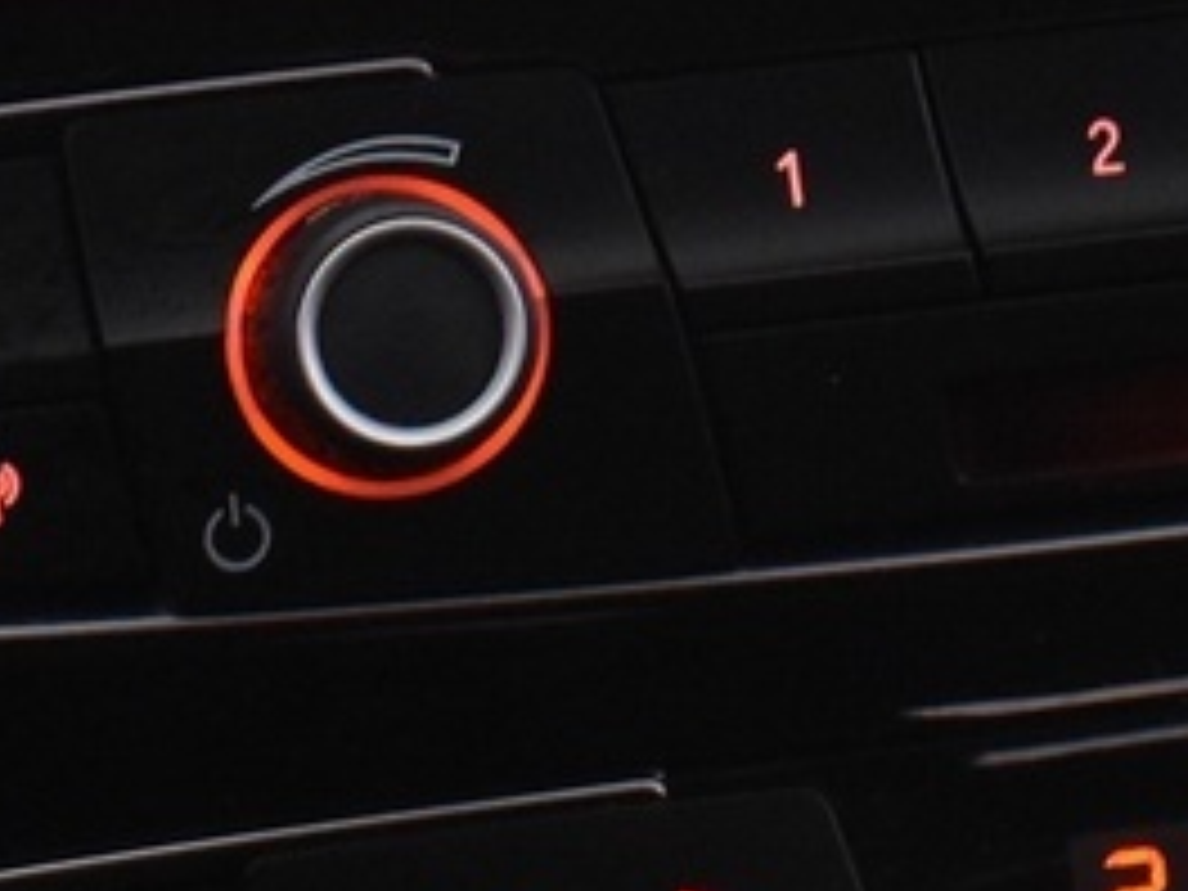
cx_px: 1184
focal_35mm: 195
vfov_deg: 7.5
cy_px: -526
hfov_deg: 10.1
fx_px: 6692
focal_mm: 22
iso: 1250
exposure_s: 1/13
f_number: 5.6
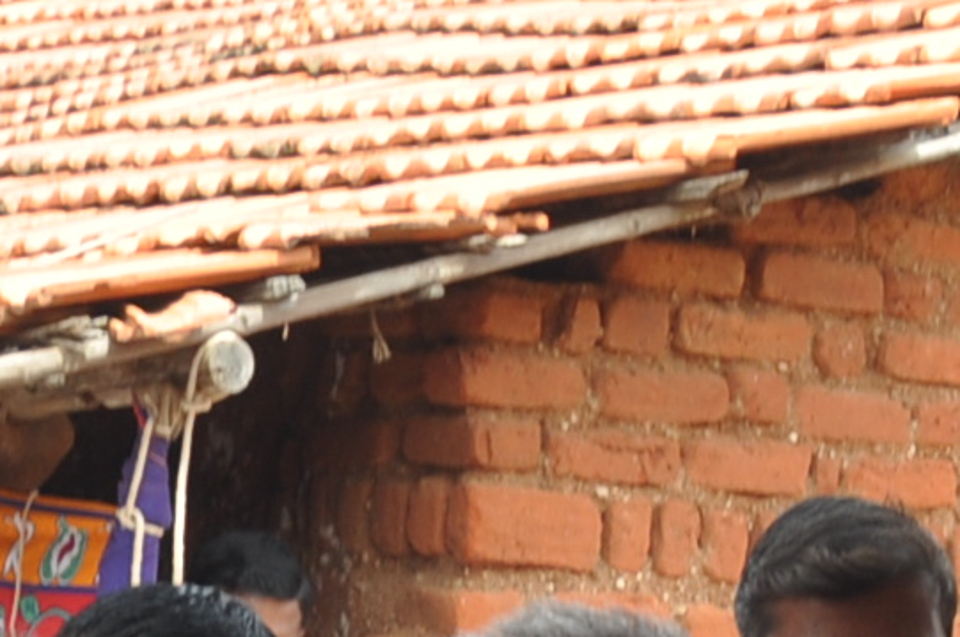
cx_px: 1373
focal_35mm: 357
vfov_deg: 3.8
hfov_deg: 5.7
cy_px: 1748
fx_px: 9506
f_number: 9
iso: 200
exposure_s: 1/125
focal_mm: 40
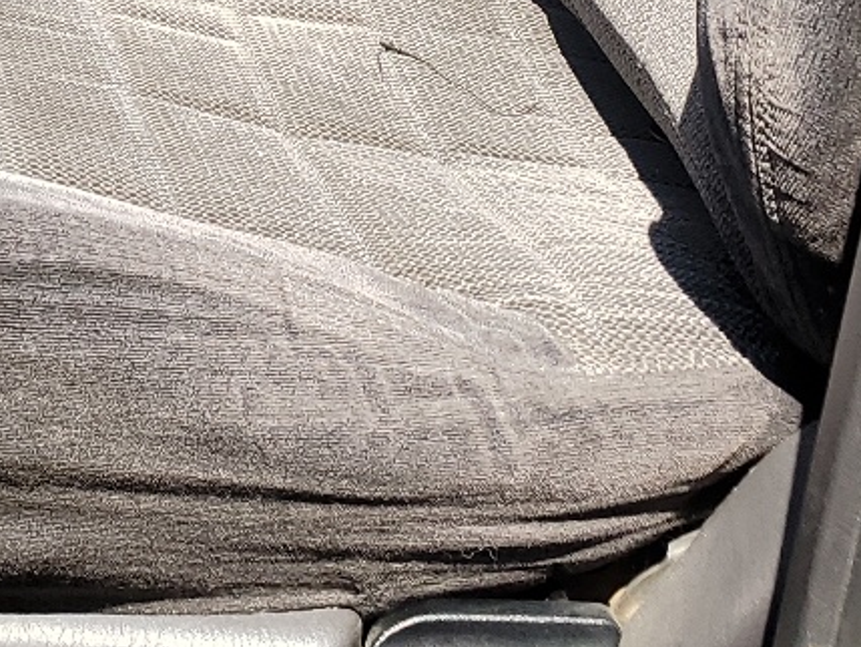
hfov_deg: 18.3
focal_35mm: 97
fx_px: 2413
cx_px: -367
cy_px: -352
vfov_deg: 14.2
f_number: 1.5
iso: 50
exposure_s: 1/1111
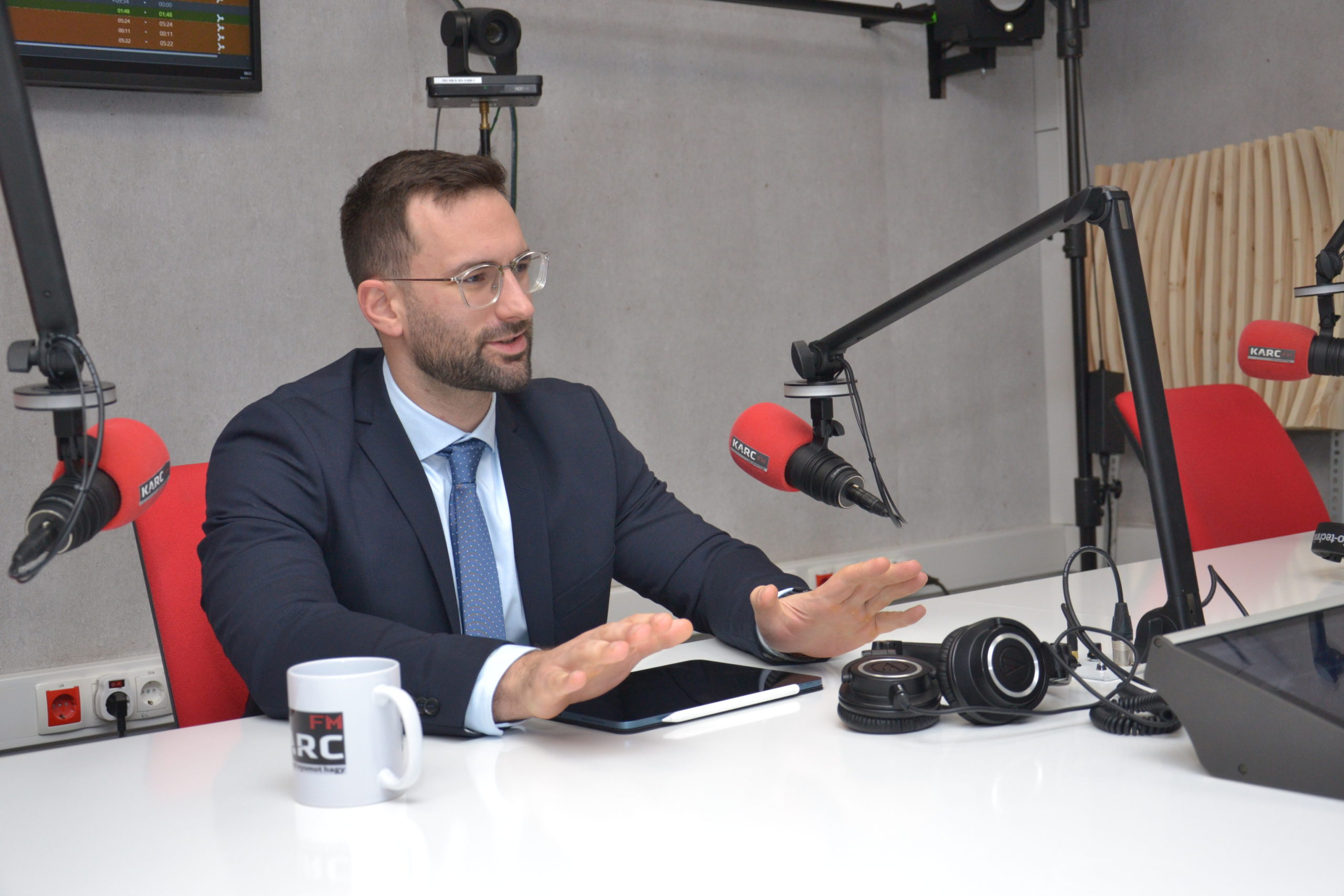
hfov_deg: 43.6
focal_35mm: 45
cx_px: 672
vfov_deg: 29.9
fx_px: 1680
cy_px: 448
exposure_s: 1/200
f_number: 4.2
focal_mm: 30
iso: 800
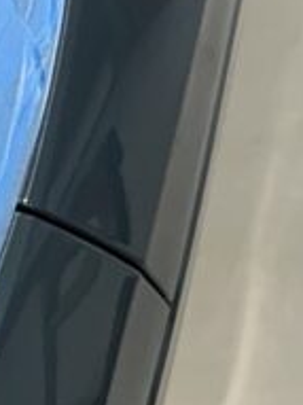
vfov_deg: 10.0
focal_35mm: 191
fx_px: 2232
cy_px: 600
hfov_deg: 7.2
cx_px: -481
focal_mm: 6.86
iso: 100
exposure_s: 1/120
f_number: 1.78
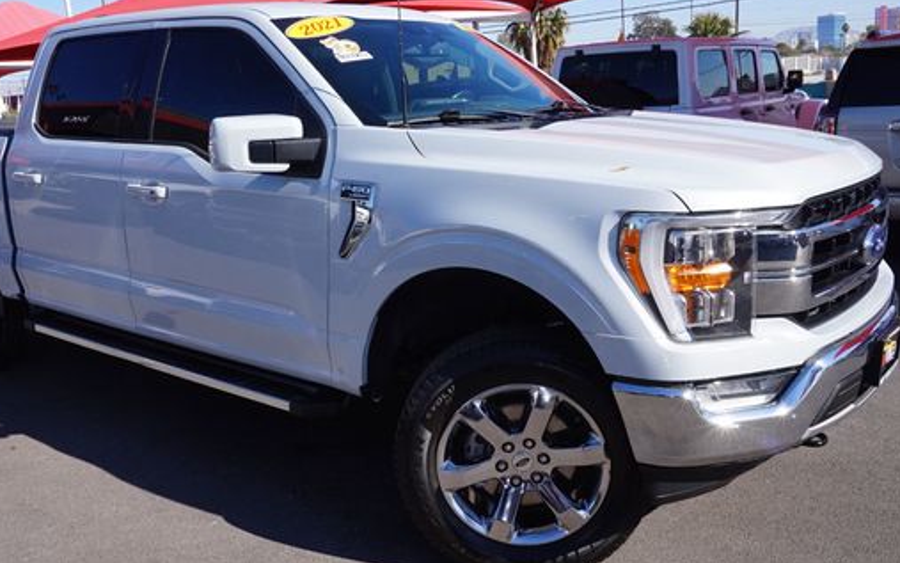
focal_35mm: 37
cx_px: 398
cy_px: 266
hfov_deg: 53.1
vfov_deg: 34.8
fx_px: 899
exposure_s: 1/80
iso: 100
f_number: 13
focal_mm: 19
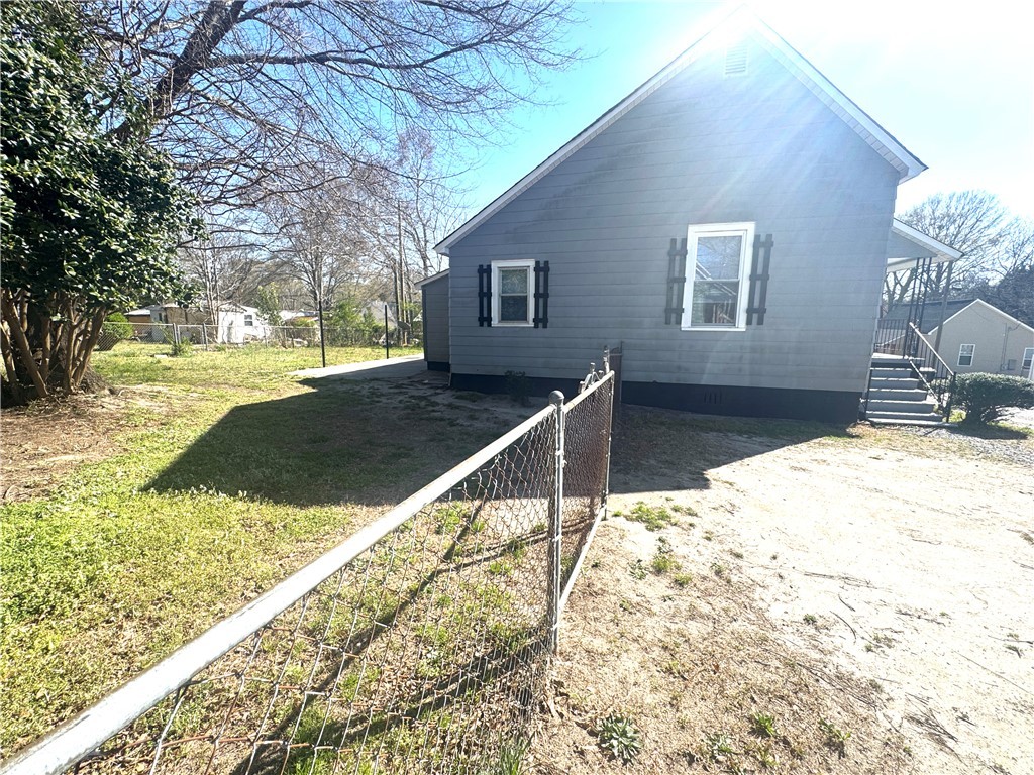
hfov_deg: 102.1
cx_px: 517
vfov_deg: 85.7
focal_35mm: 14
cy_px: 388
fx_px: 418
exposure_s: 1/831
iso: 40
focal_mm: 2.22
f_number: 2.2
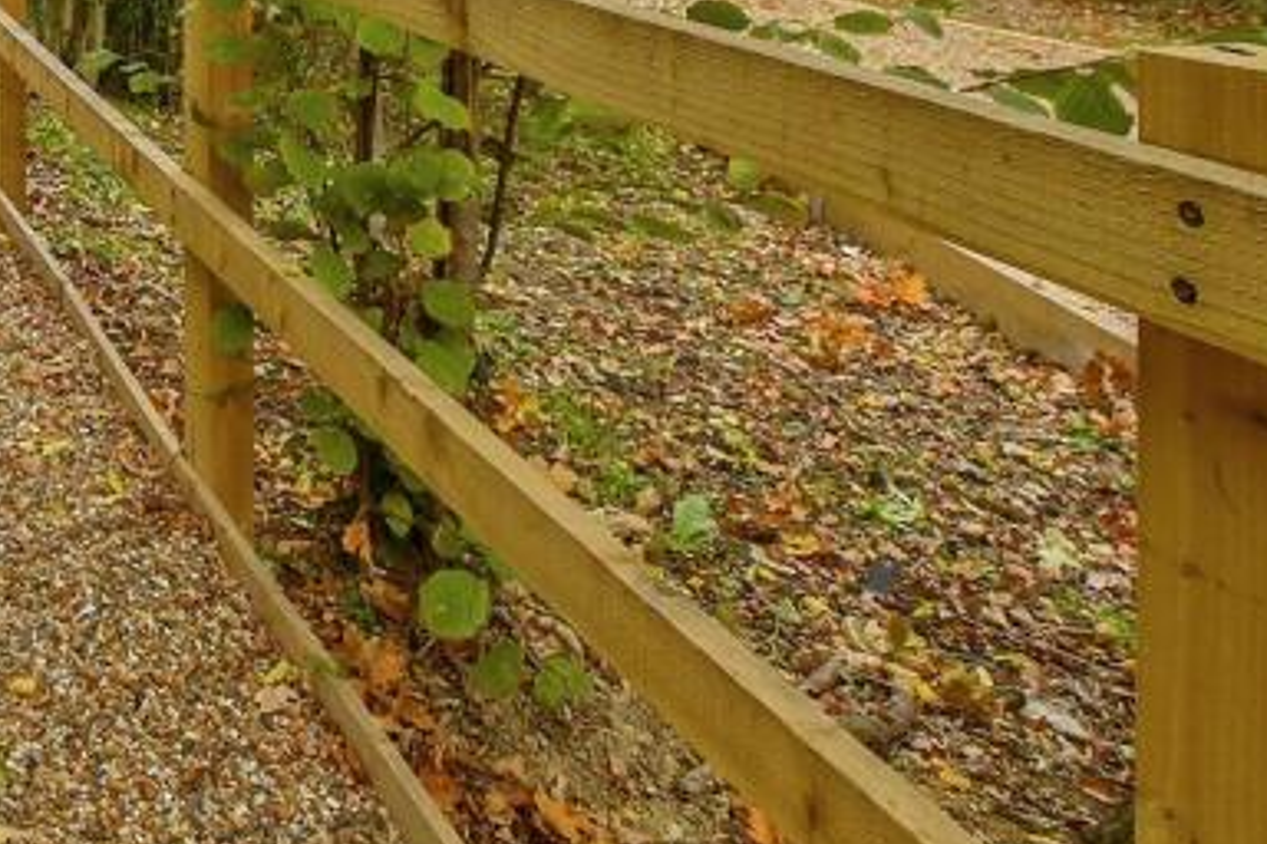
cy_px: -206
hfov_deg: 40.8
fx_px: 1408
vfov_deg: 28.4
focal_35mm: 40
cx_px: -63
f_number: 8
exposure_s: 1/100
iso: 400
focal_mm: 10
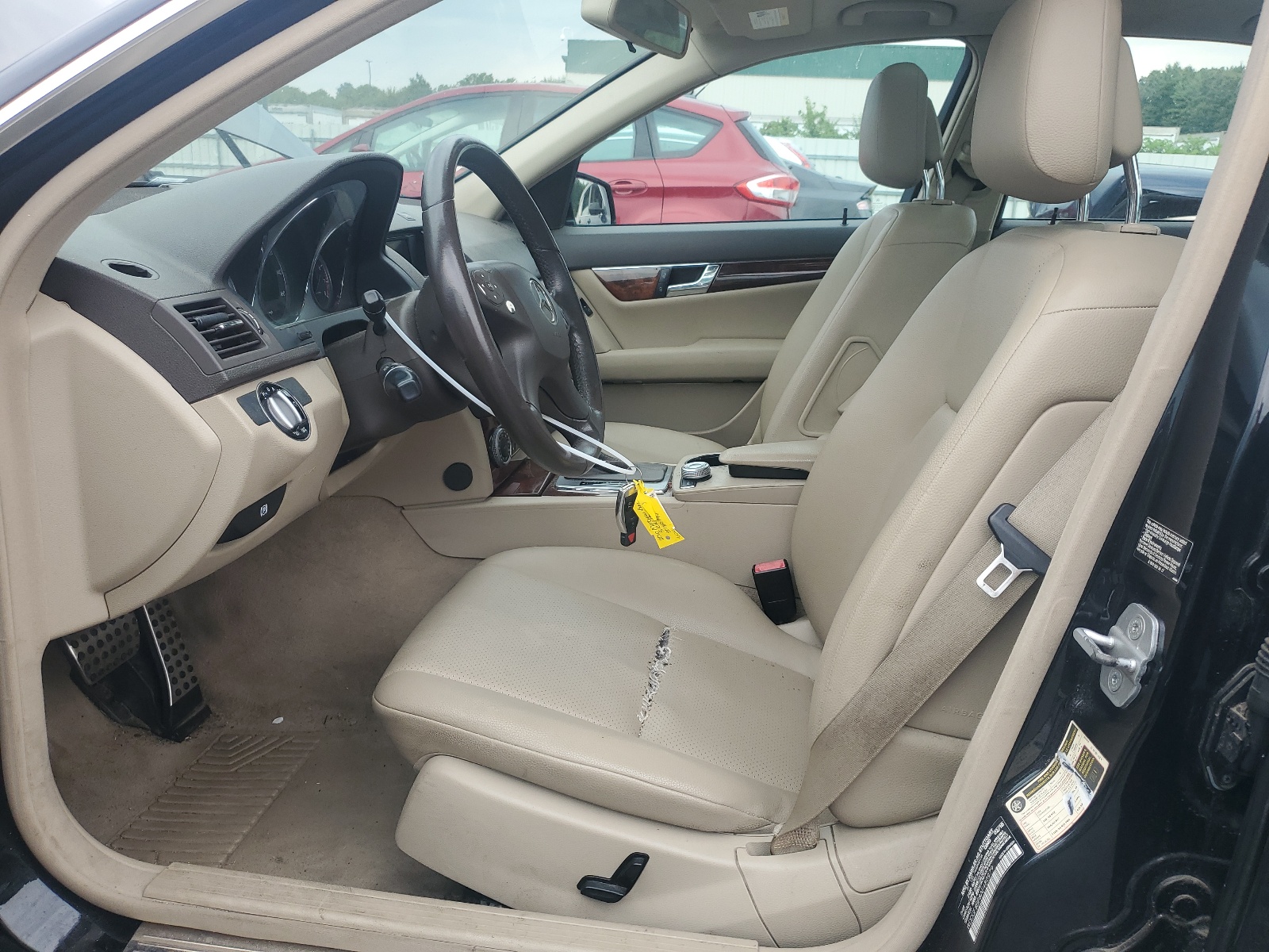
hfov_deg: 67.3
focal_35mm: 26
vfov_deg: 53.1
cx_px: 634
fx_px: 953
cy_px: 476
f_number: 1.5
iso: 50
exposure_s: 1/167
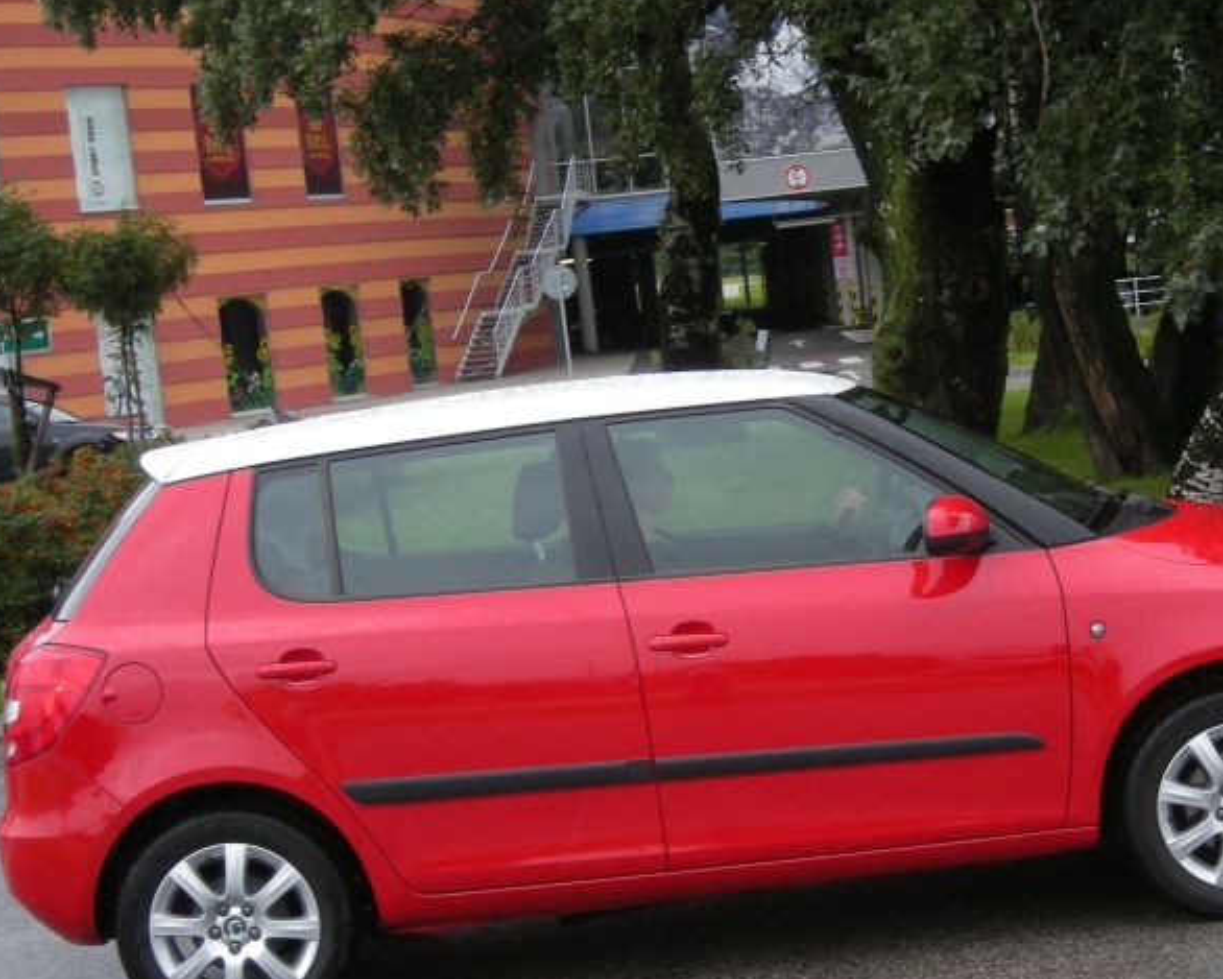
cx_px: 776
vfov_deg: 18.9
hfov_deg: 23.5
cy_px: 563
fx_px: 2932
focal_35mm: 81
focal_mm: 8.8
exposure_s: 1/200
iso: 64
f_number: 3.3
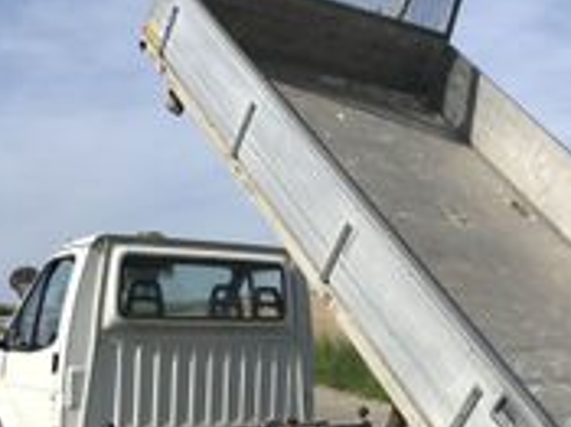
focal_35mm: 60
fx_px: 989
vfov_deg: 24.3
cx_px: 426
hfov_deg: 31.6
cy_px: 272
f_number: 1.8
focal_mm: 3.99
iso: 20
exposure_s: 1/3425
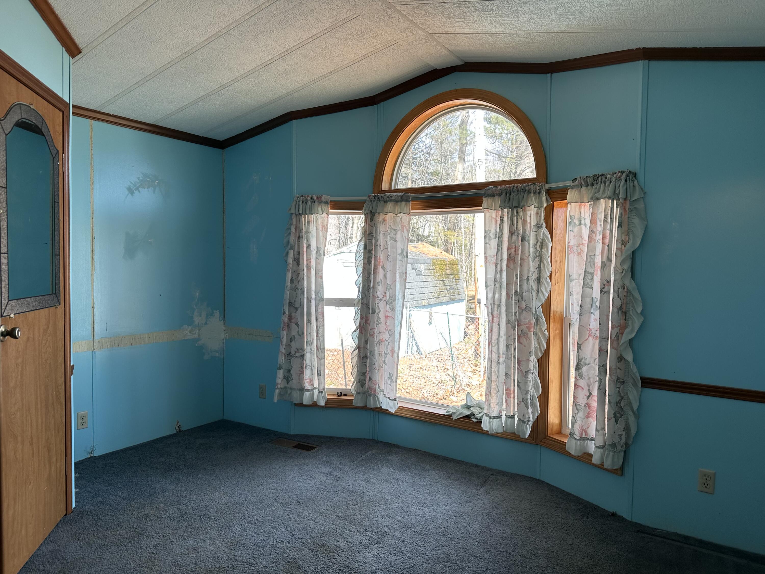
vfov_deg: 56.8
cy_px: 287
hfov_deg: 71.6
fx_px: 530
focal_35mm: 24
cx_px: 382
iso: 64
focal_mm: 6.86
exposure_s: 1/153
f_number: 1.78
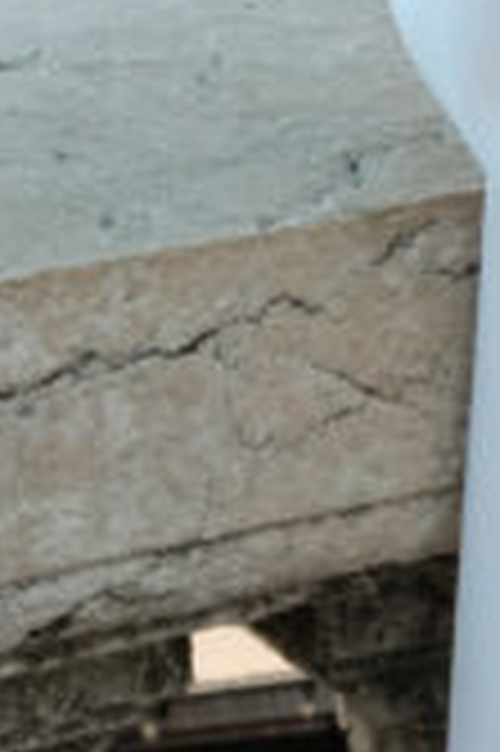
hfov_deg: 4.9
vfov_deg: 7.3
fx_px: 5720
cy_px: -608
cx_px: 1041
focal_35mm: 274
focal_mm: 40.7
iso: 1600
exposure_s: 1/250
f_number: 14
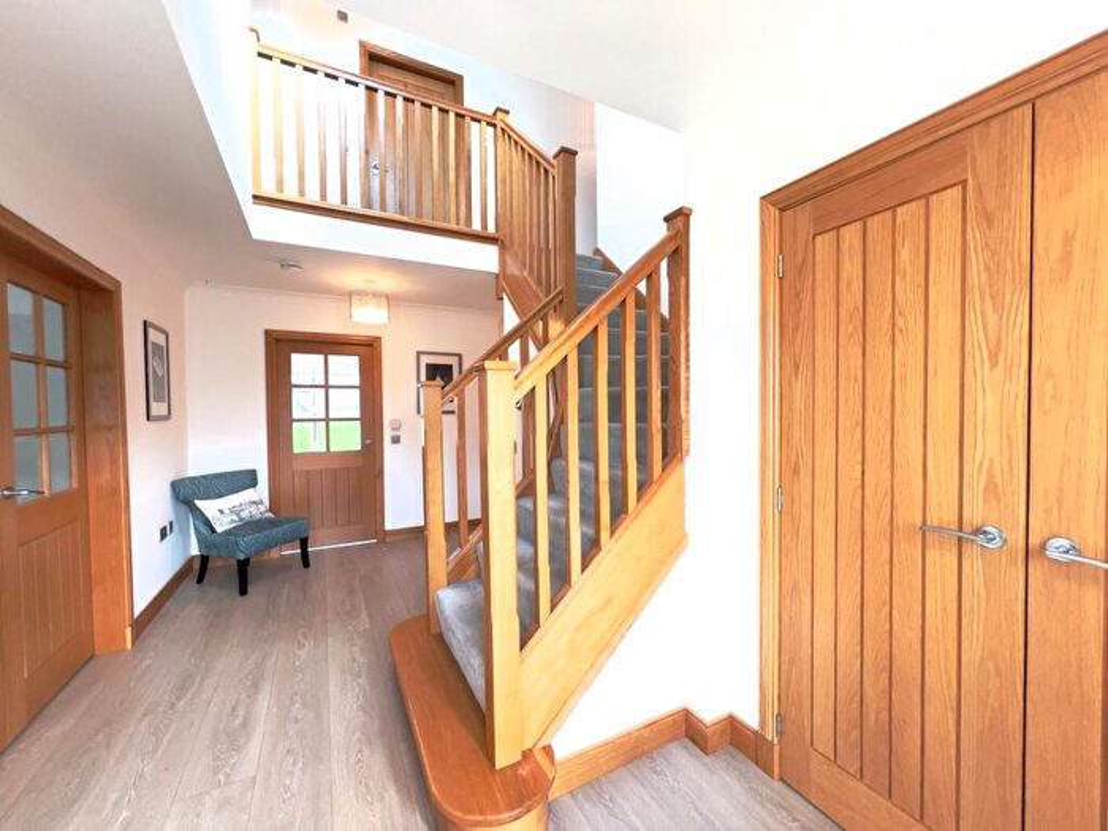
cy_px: 416
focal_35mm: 13
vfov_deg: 89.9
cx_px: 554
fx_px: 416
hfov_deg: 106.2
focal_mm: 1.57
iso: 80
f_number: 1.8
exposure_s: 1/100
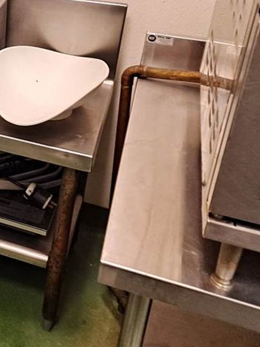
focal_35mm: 62
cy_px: 57
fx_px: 620
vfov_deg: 30.2
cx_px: -158
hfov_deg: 19.7
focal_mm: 4.6
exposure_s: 1/50
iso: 250
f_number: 2
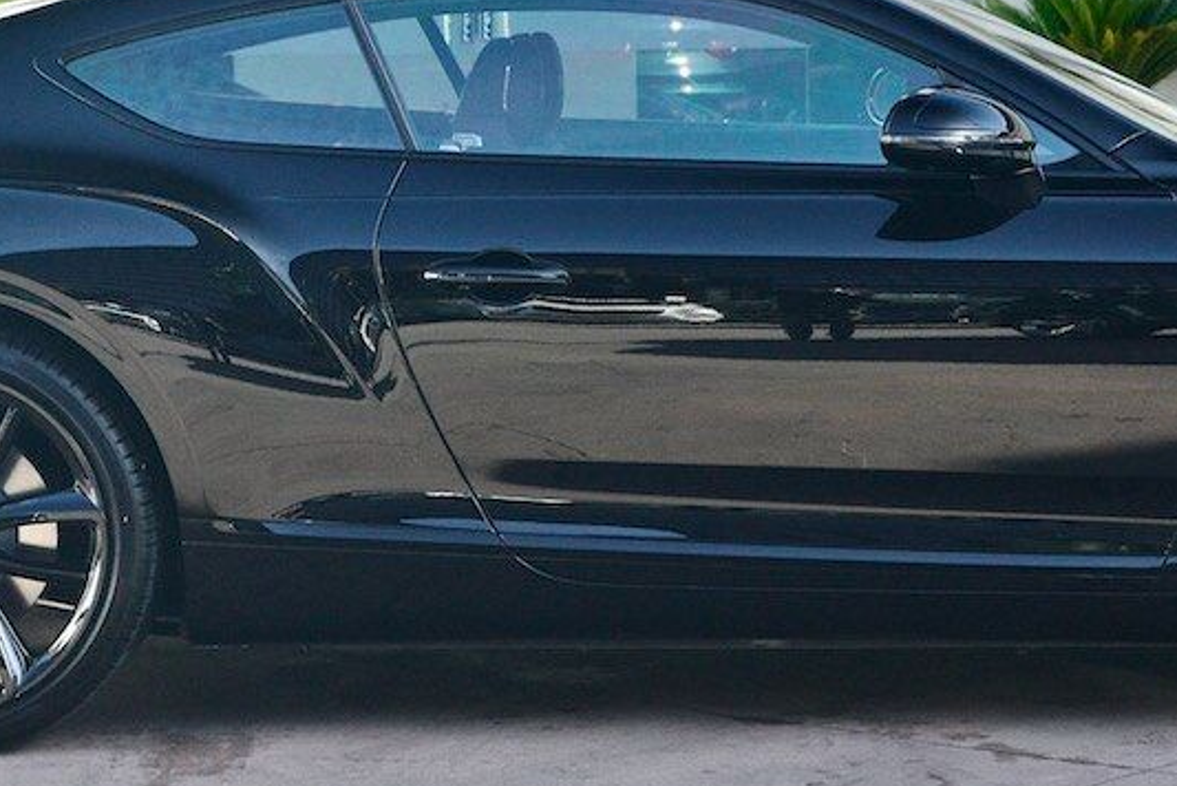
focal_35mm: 120
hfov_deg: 17.0
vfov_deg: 11.3
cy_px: -4
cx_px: 733
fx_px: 3925
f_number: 4.5
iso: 800
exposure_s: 1/1000
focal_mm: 50
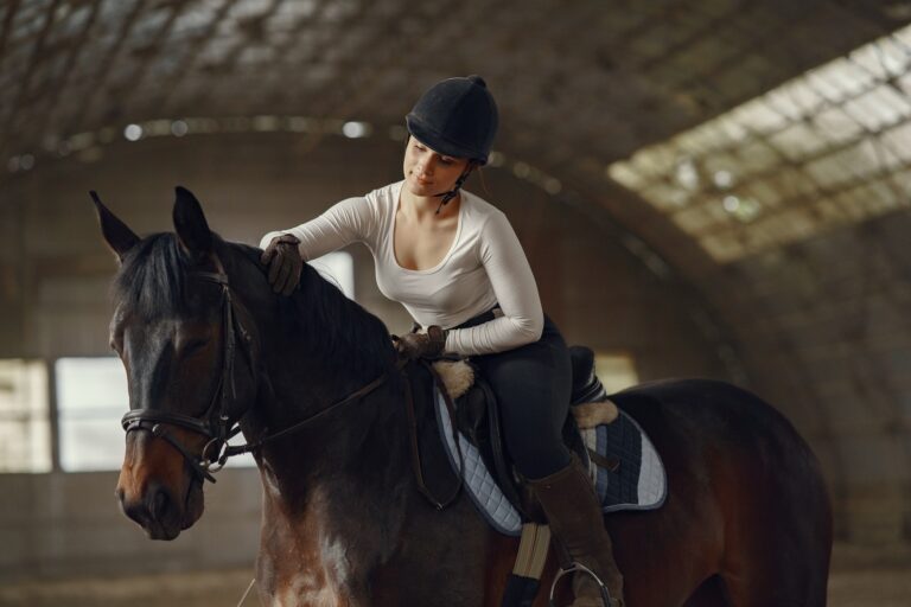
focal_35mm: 85
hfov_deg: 23.9
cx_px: 456
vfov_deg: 16.1
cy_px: 304
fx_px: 2151
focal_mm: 85
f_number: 2
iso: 1250
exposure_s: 1/320
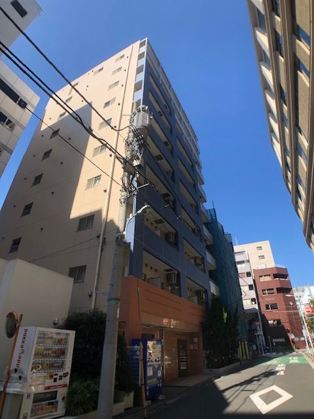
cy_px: 210
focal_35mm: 28
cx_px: 157
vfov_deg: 63.4
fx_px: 339
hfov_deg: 49.7
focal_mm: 3.99
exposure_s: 1/1000
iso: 20
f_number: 1.8
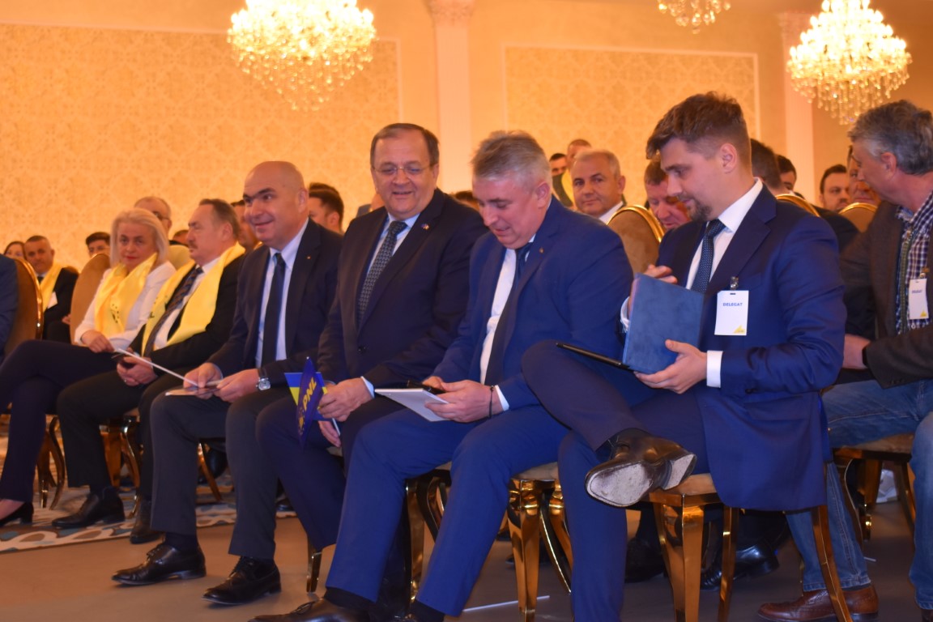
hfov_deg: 29.9
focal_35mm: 68
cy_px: 311
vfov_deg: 20.2
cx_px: 466
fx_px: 1749
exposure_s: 1/60
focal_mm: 45
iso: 800
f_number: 5
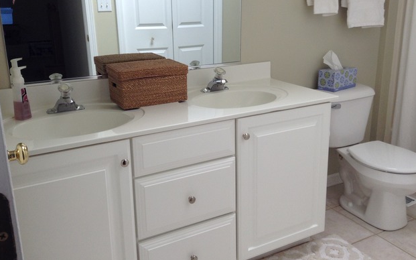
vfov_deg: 35.2
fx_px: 408
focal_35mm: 36
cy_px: 102
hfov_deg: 54.0
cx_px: 210
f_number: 2.4
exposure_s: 1/120
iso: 32
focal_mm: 3.3
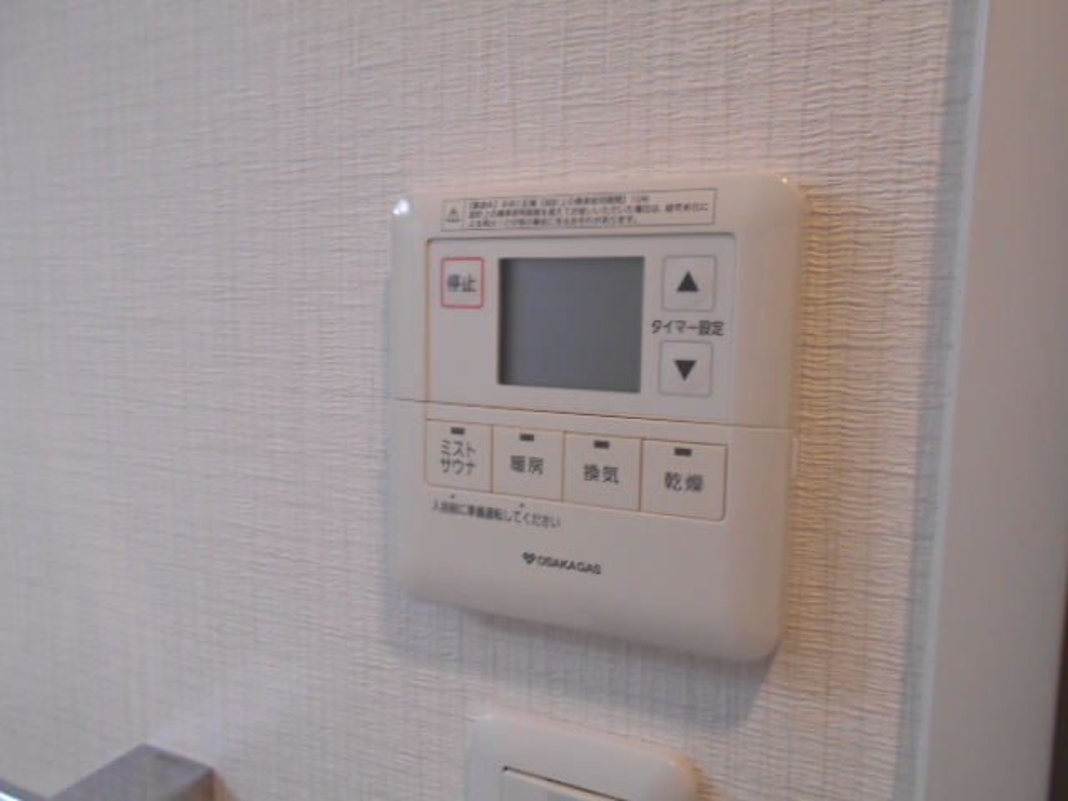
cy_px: 400
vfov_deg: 53.1
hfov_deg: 67.3
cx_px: 534
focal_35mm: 26
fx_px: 802
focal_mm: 4.6
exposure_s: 1/30
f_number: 3.2
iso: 160
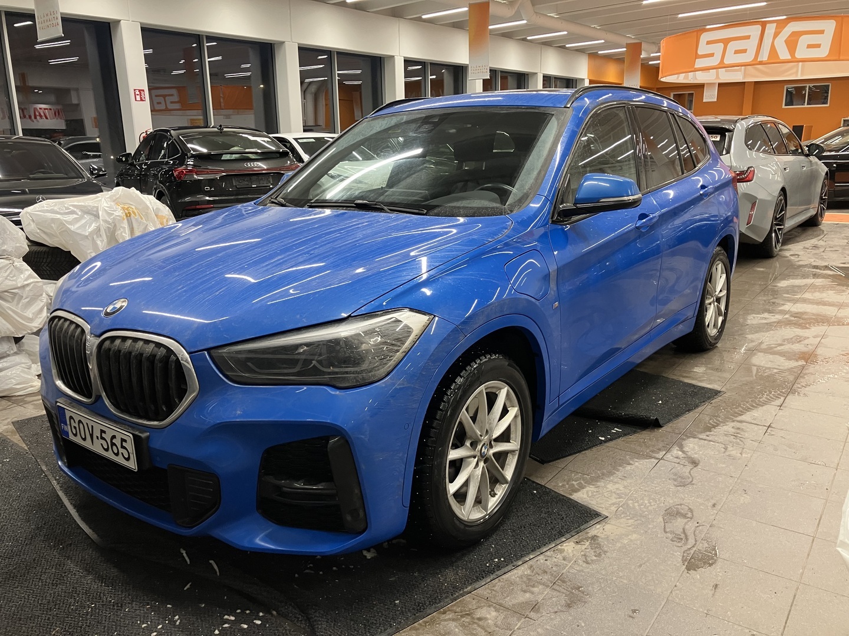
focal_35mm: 28
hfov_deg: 63.4
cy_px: 318
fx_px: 687
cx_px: 424
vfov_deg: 49.7
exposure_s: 1/50
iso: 100
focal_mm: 3.99
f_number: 1.8
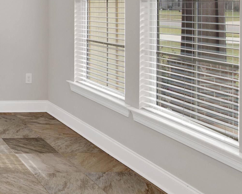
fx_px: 372
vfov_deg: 27.5
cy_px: 1
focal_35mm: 52
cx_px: -113
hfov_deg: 26.8
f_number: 11
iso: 200
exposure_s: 1/6
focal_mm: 18
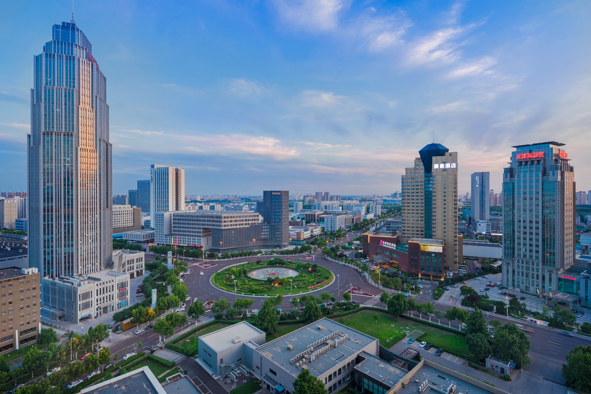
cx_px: 296
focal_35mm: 17
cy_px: 197
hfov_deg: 93.3
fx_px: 279
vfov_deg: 70.4
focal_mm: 17
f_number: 9
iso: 50
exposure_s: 1/3
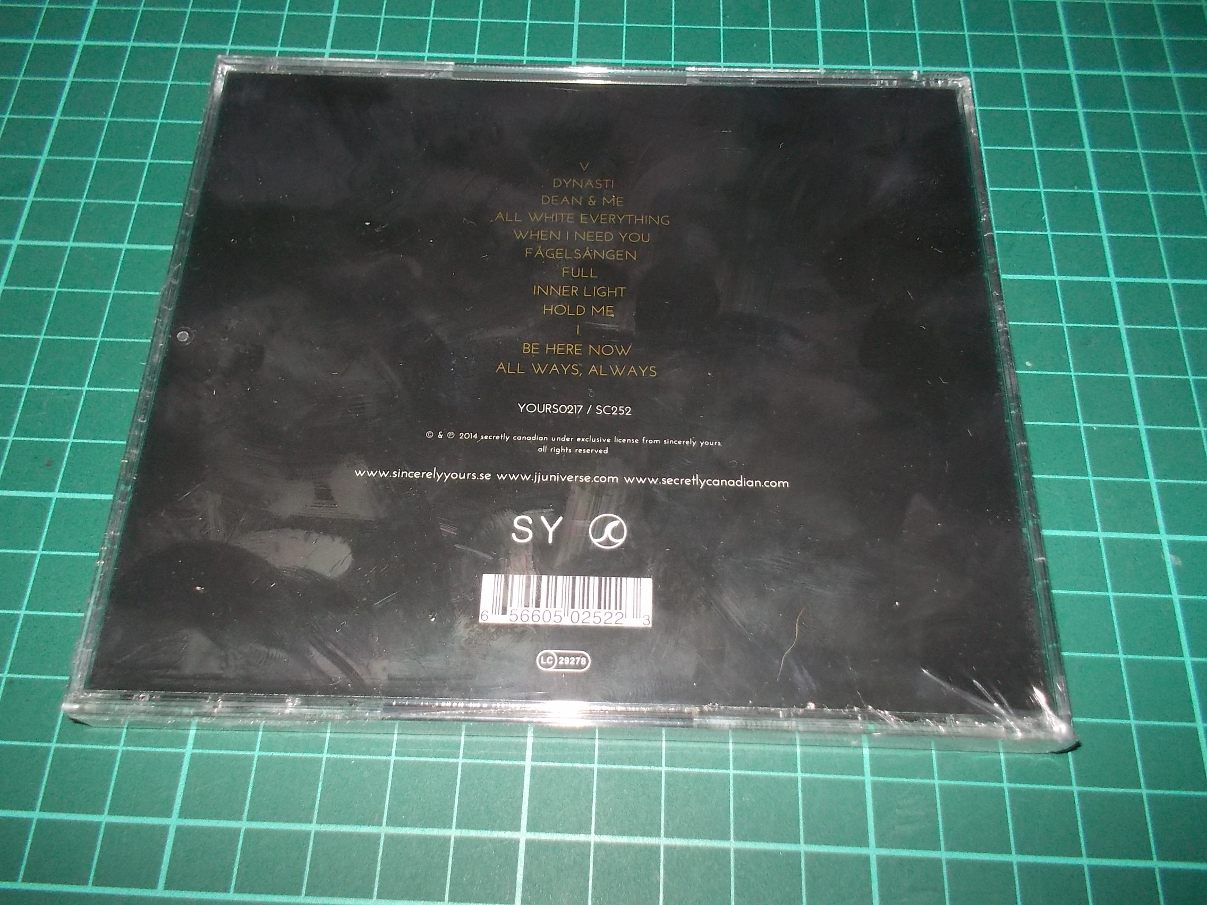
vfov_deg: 48.2
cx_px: 604
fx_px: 1011
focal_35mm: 29
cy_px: 452
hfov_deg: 61.7
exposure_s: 1/30
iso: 200
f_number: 3.3
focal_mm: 4.1
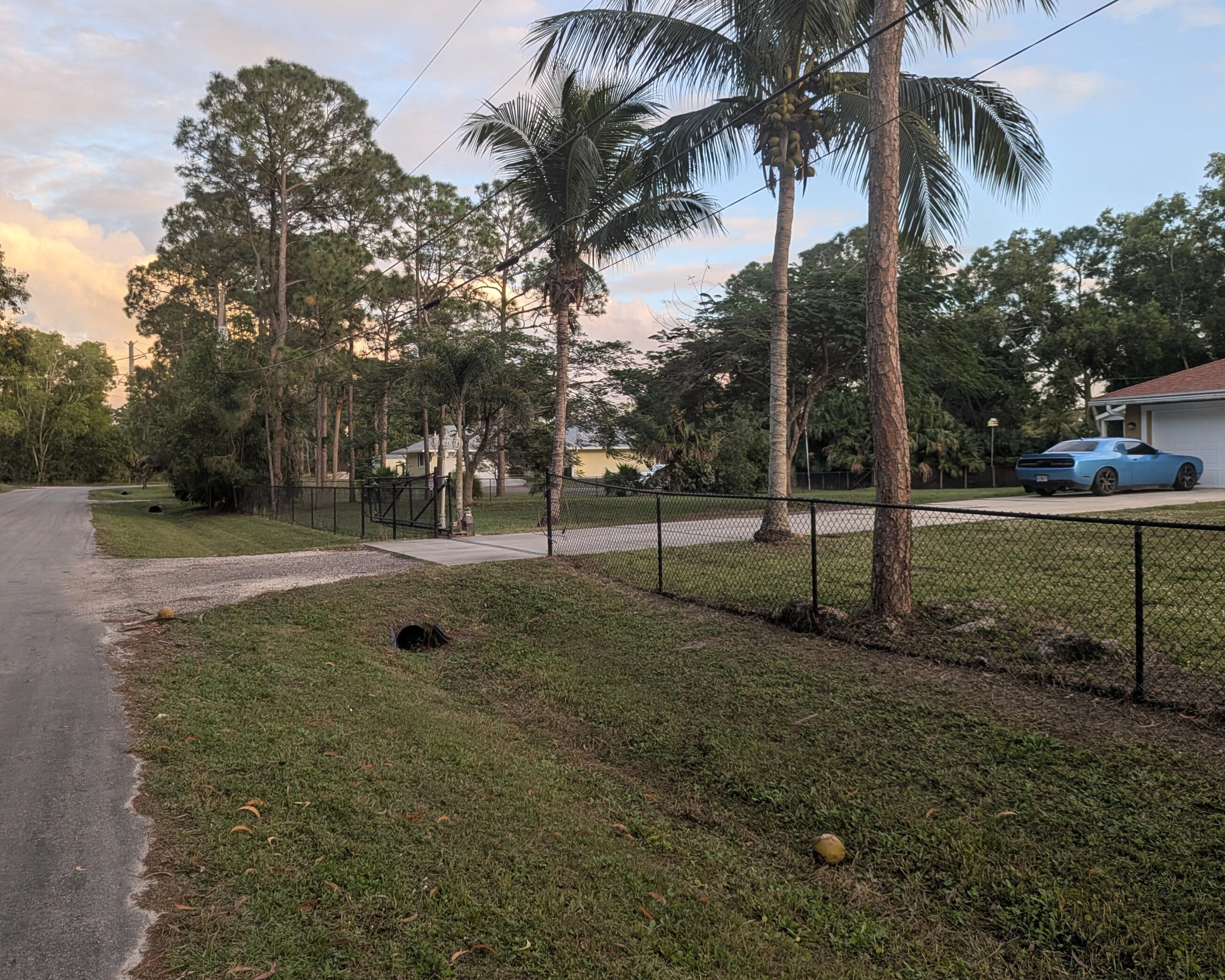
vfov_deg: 53.1
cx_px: 592
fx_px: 979
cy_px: 456
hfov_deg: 64.1
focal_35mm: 27
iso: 42
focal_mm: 4.53
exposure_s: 1/248
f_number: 1.7
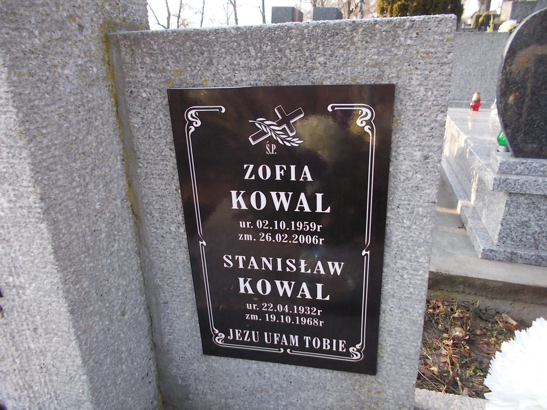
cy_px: 205
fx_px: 411
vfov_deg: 53.1
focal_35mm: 26
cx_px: 274
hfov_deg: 67.3
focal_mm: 4.6
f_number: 3.2
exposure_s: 1/125
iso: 80
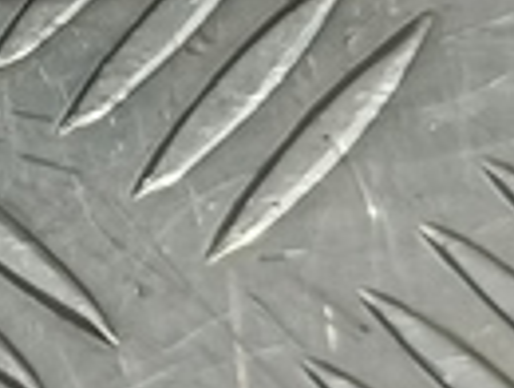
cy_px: -182
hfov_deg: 8.7
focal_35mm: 181
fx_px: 2693
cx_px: -1091
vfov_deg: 8.1
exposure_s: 1/50
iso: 89
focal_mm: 4.11
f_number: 1.6
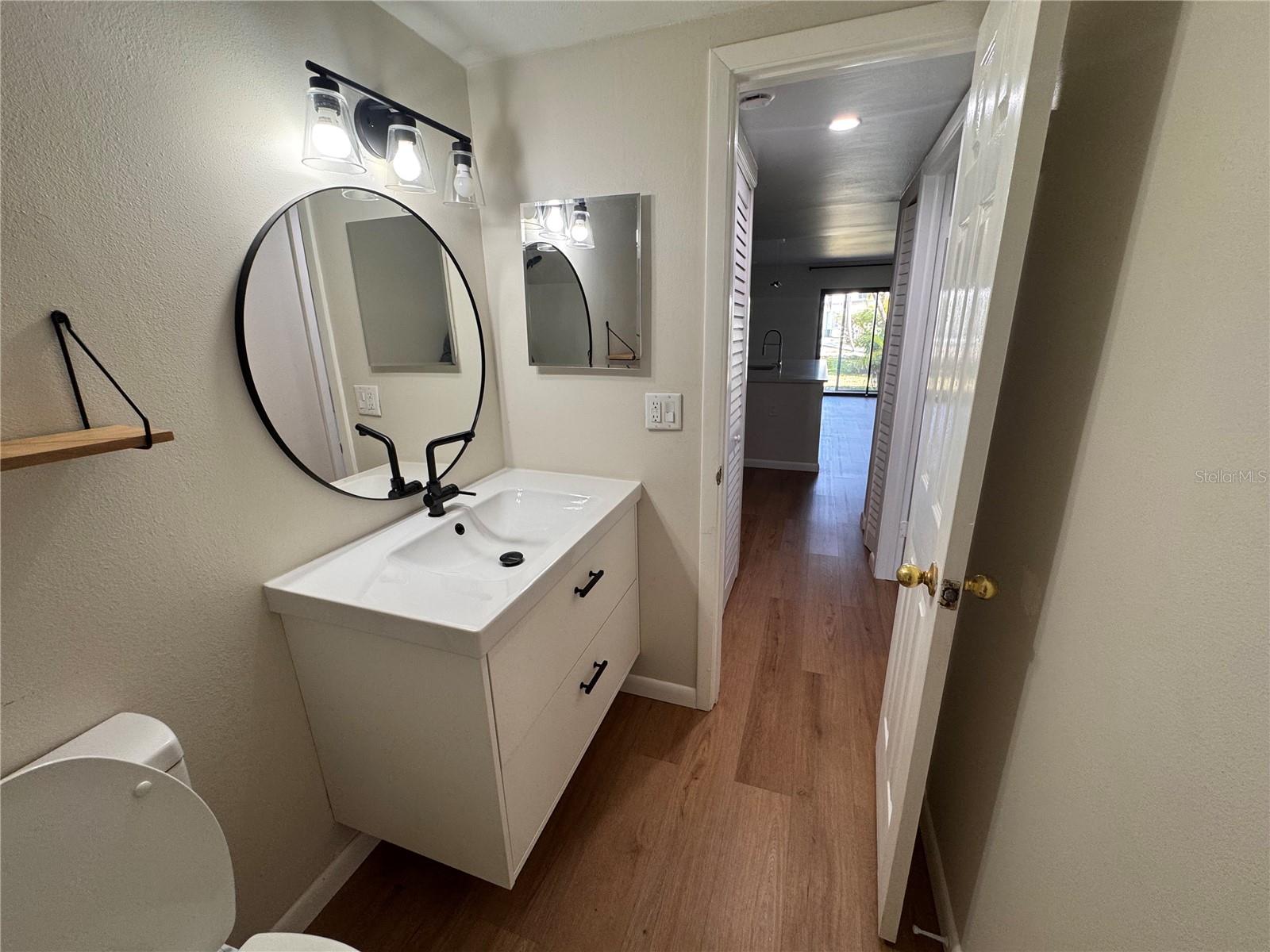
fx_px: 514
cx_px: 635
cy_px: 476
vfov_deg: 85.7
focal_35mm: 14
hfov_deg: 102.1
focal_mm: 2.22
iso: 160
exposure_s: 1/120
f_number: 2.2
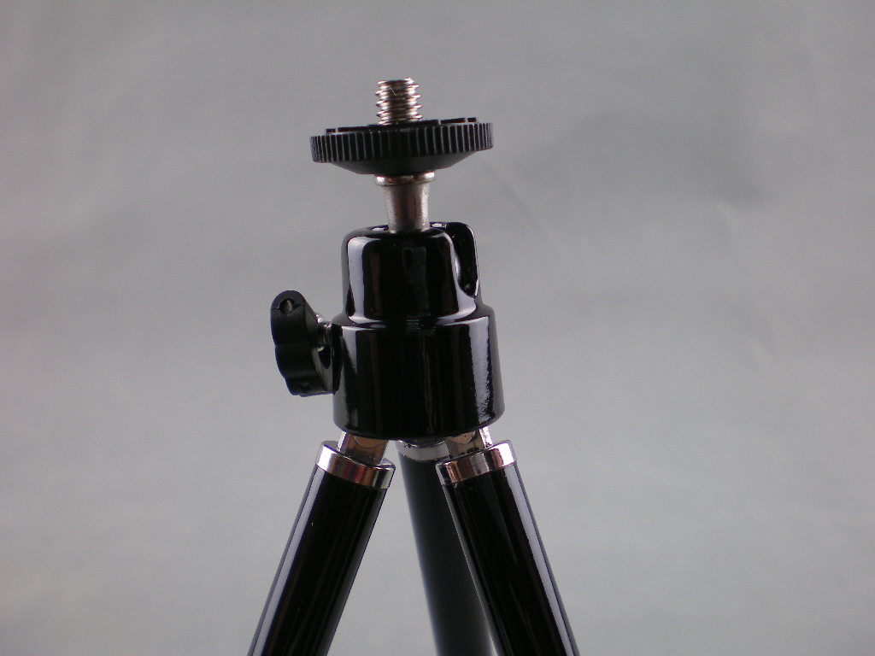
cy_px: 328
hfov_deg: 49.0
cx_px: 438
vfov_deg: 37.7
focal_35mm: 38
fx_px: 961
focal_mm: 6.3
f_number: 3.1
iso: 64
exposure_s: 1/40
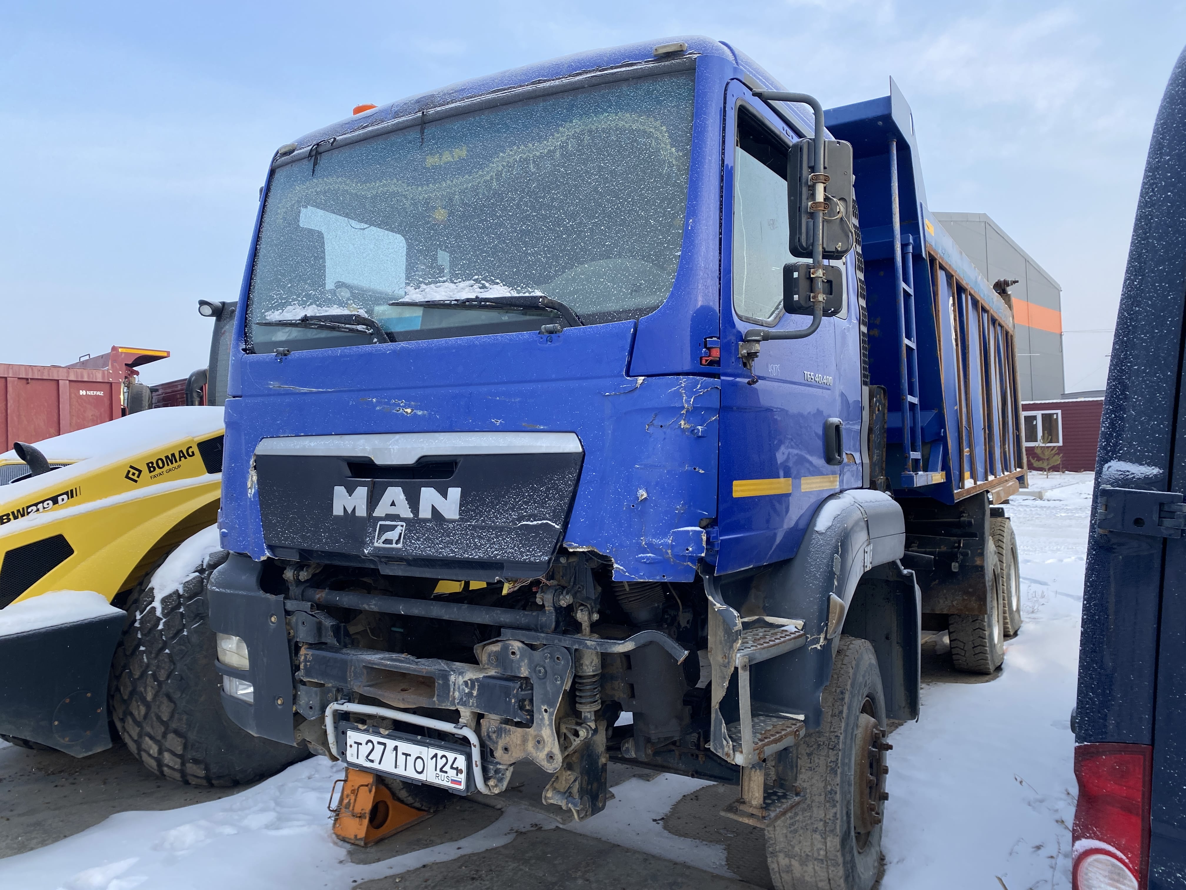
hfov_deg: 67.3
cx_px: 593
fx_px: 891
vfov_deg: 53.1
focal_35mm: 26
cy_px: 445
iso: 32
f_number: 1.8
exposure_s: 1/633
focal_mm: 4.25
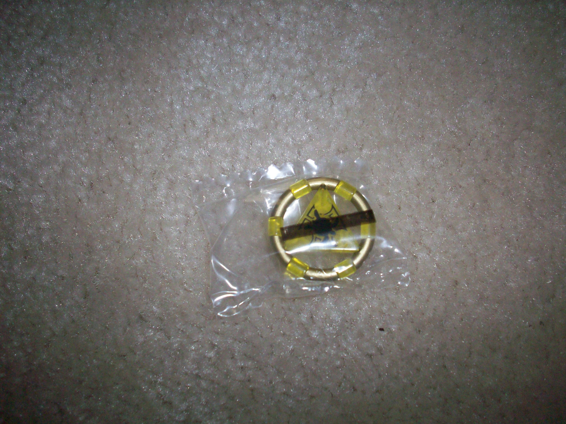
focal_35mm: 37
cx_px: 283
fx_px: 605
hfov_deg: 50.1
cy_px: 212
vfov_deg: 38.7
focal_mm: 6.2
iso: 160
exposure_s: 1/64
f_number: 2.8
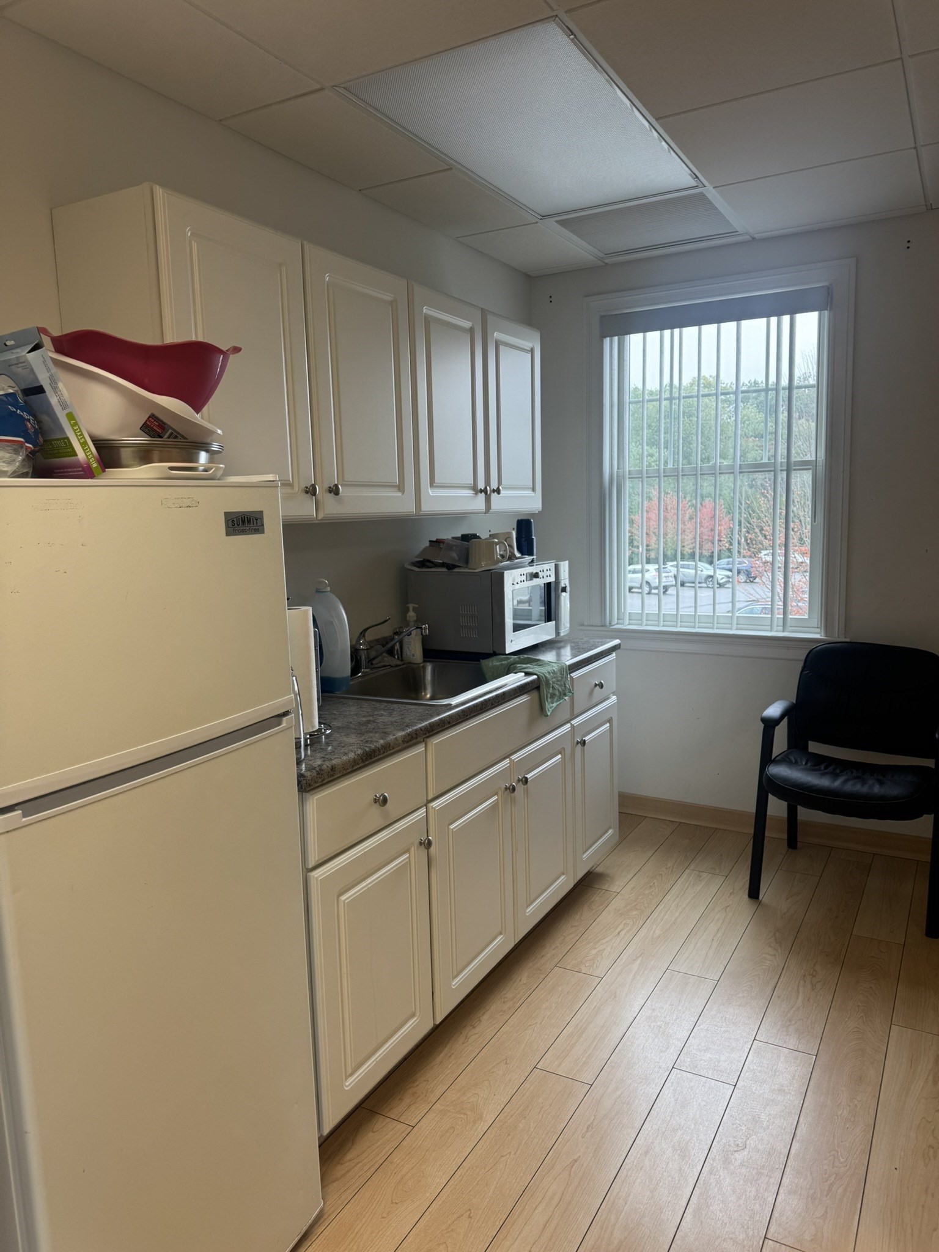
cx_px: 470
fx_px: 868
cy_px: 626
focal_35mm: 24
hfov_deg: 56.8
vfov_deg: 71.6
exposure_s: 1/120
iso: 80
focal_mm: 6.76
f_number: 1.78
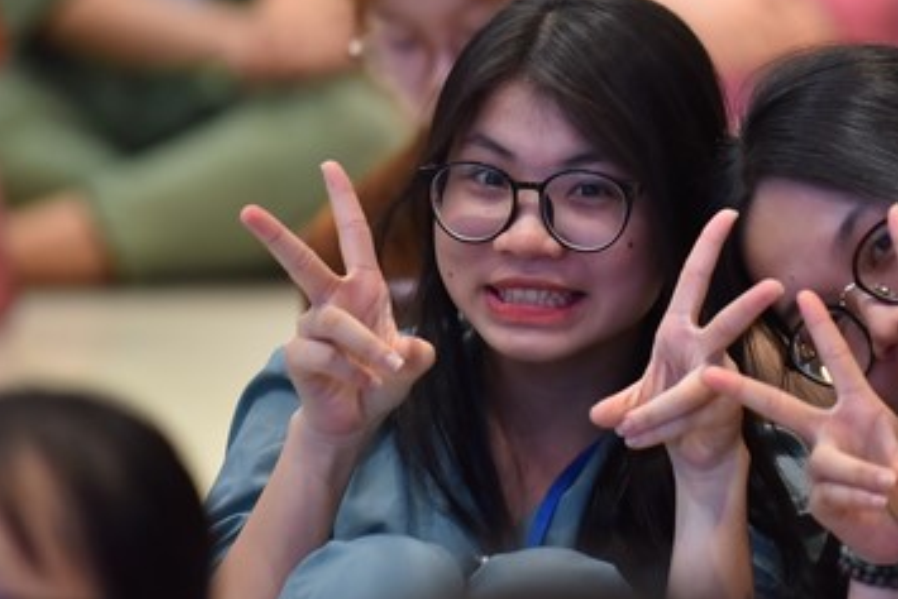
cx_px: 726
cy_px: 224
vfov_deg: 3.8
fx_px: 9133
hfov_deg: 5.6
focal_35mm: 366
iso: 1250
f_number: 2.8
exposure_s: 1/250
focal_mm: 200
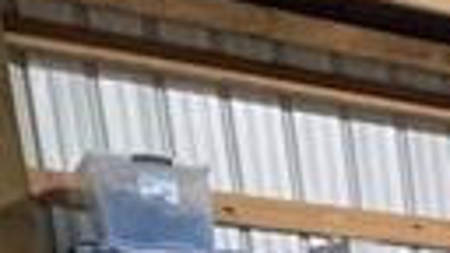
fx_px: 1348
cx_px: 1459
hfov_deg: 10.4
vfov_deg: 8.6
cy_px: 791
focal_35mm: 113
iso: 125
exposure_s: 1/120
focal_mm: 1.57
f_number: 1.8
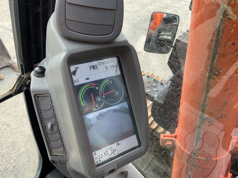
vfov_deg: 48.2
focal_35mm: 29
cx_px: 119
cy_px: 89
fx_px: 199
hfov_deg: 61.7
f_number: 1.8
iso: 16
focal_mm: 3
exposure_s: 1/134
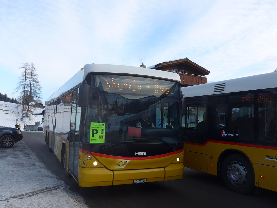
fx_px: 240
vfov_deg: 46.8
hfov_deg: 60.0
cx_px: 137
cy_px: 106
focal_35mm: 30
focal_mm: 6
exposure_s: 1/500
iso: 80
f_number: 2.8
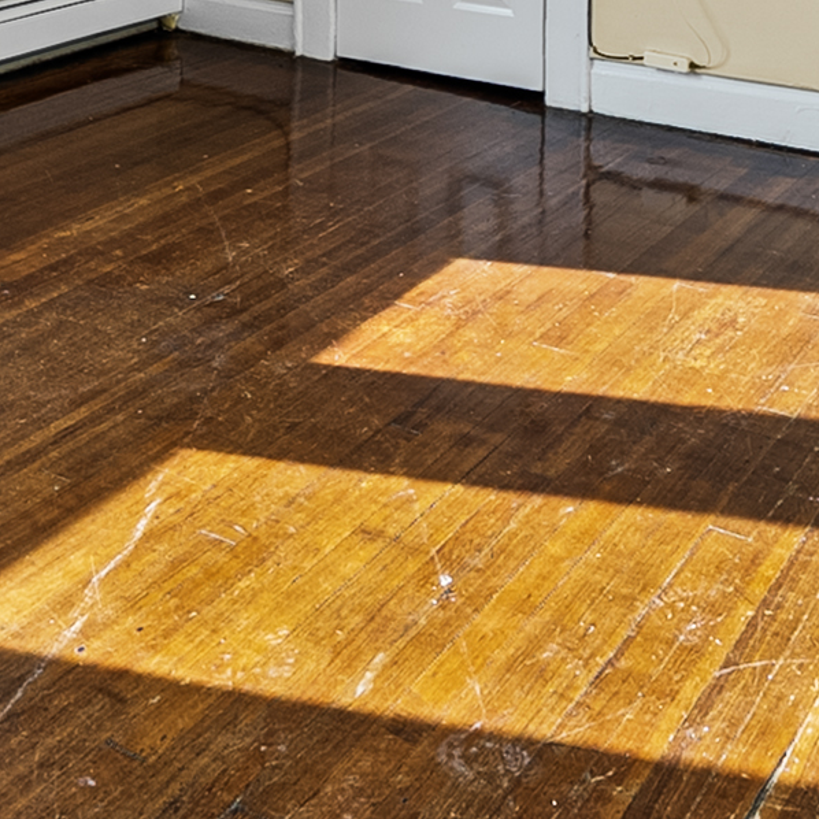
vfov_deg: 24.7
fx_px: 1579
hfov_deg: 29.0
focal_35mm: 59
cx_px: 352
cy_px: -290
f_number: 4
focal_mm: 10
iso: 400
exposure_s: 1/50
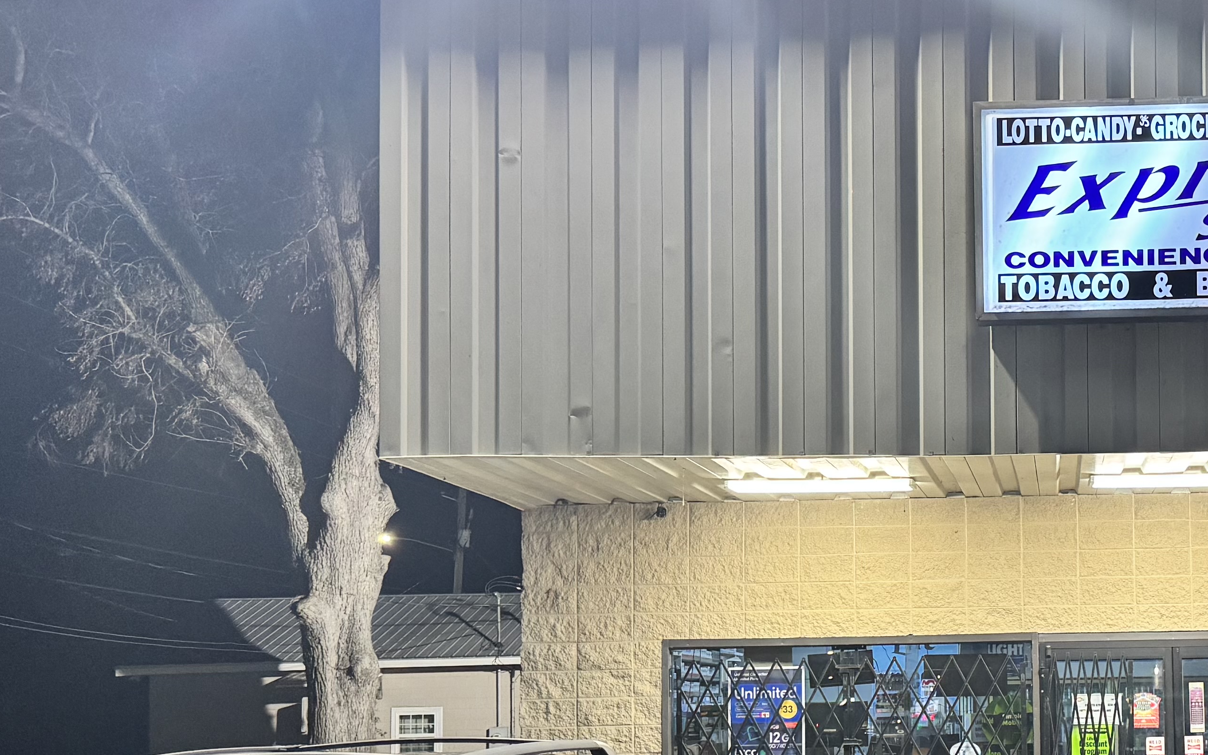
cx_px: 995
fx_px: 1877
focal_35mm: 57
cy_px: 572
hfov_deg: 34.4
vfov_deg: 22.5
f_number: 1.78
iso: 250
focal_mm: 6.76
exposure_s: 1/60
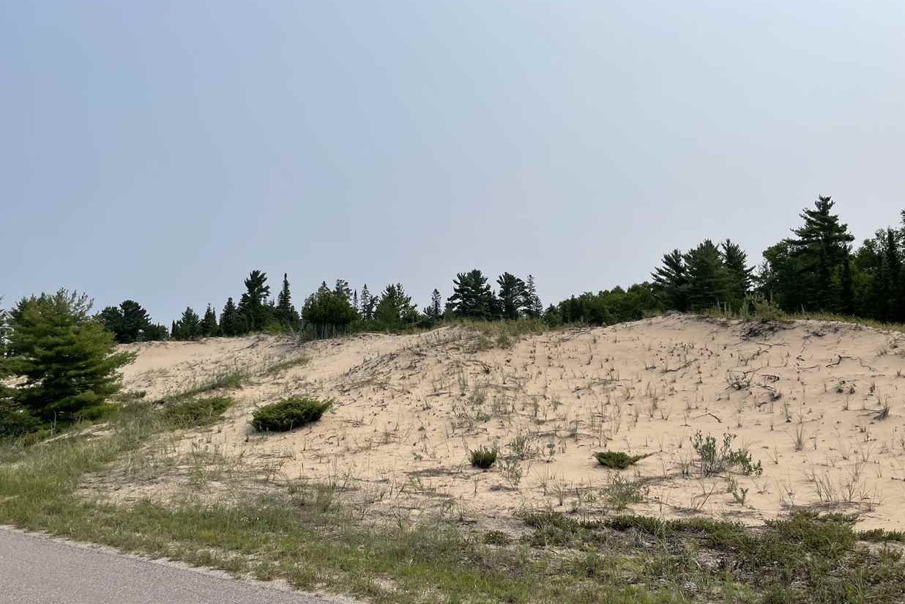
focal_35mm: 28
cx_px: 445
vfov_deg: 46.3
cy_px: 342
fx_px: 704
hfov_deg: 65.5
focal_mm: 4.2
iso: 32
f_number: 1.6
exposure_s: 1/9091
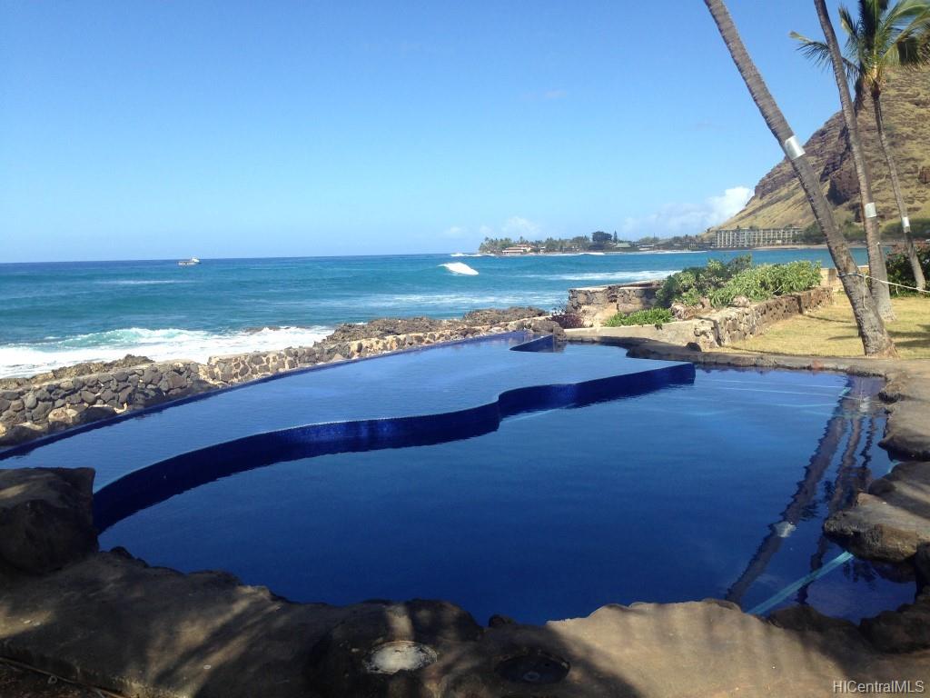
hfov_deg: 55.4
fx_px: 887
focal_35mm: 33
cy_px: 349
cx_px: 465
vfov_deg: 42.9
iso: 50
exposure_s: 1/1290
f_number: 2.4
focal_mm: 4.13
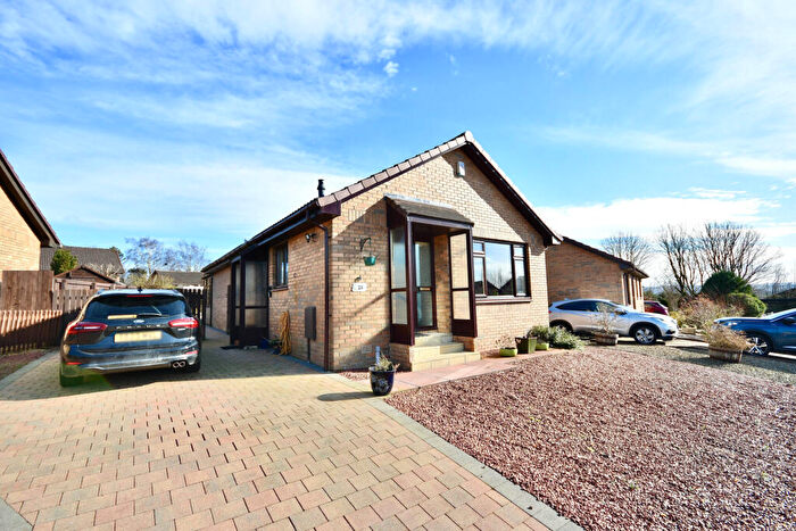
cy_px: 266
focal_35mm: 16
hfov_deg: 96.7
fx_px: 354
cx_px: 398
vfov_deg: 73.8
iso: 100
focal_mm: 11
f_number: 6.3
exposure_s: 1/200
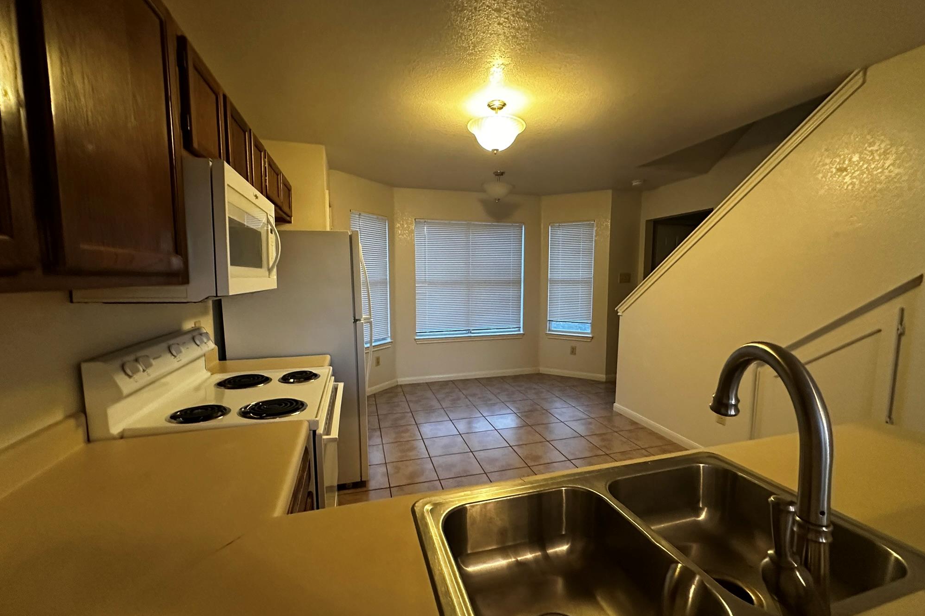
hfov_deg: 100.4
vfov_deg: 77.3
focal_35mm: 15
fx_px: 385
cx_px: 461
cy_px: 312
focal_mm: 2.22
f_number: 2.2
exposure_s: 1/60
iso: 640
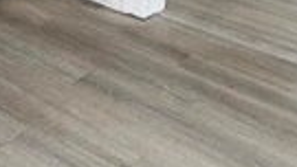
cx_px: -79
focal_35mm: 67
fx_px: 528
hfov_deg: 26.9
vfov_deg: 13.4
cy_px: -231
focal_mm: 2.2
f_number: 2.2
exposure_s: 1/40
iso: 320
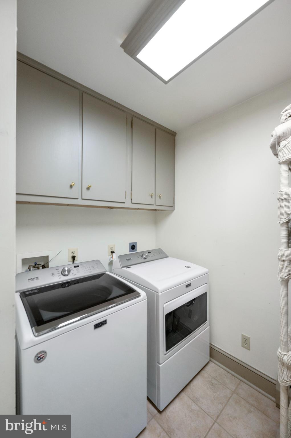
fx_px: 170
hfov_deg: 81.1
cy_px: 219
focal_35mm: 14
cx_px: 146
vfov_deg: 104.3
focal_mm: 14
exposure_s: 1/60
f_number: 5.6
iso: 1000
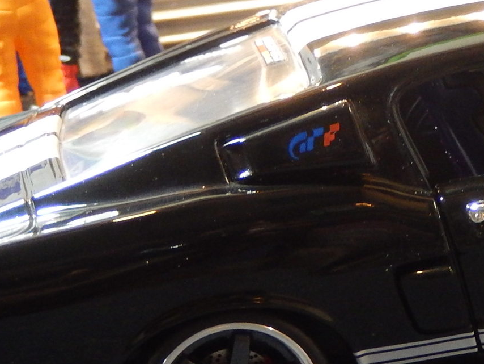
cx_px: 538
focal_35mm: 120
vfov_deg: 12.4
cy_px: 187
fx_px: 1678
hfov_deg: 15.9
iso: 450
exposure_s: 1/8
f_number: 4.2
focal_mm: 7.3
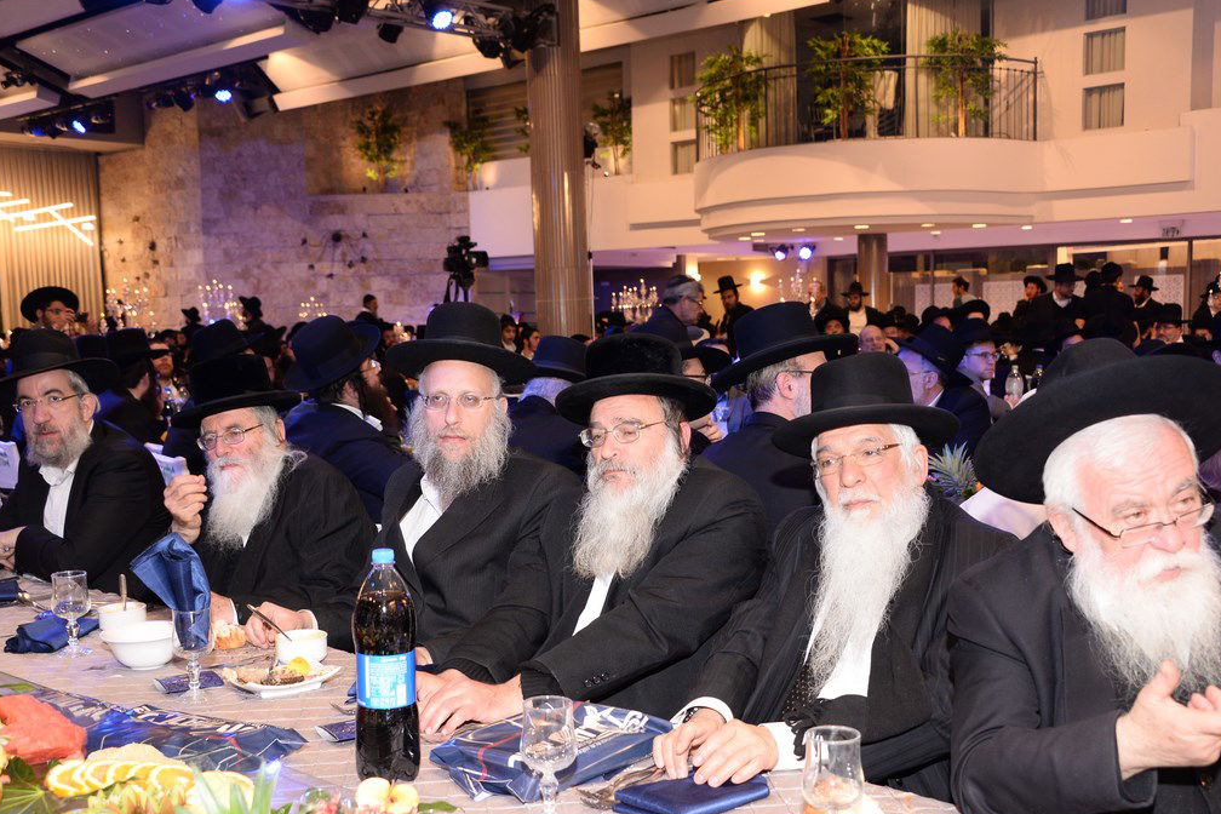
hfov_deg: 48.5
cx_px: 630
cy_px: 455
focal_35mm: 40
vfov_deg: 33.4
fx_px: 1357
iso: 1250
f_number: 5.6
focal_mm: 35
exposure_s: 1/80
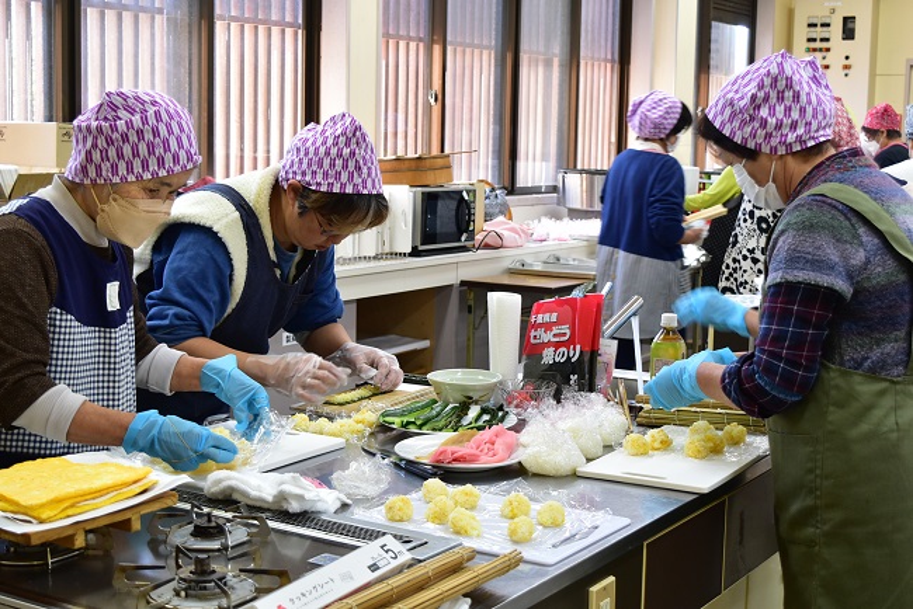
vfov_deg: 23.8
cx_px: 456
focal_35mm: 57
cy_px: 304
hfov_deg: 35.0
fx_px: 1446
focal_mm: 38
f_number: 6.3
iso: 1000
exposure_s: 1/60
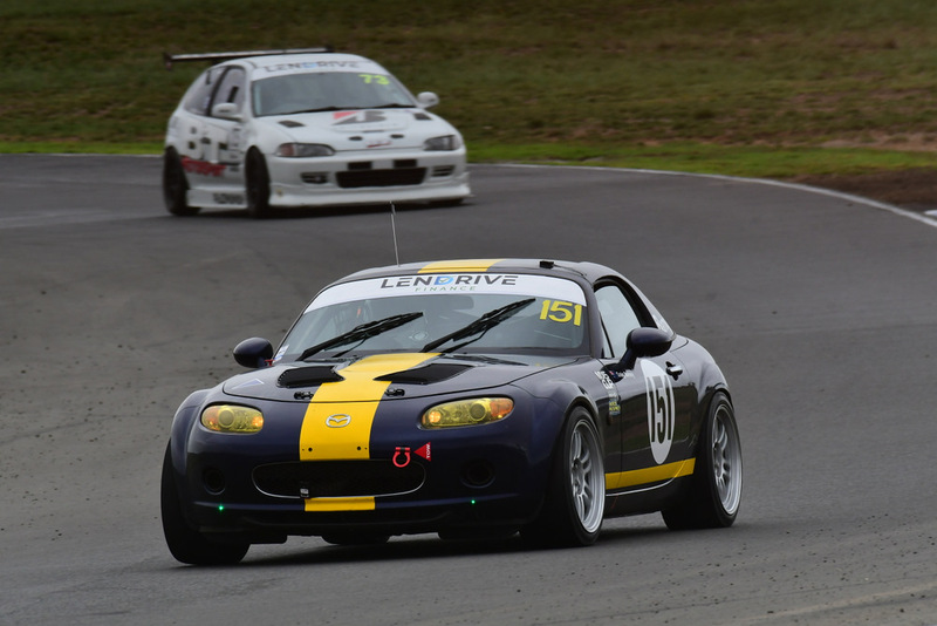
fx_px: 19527
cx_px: 468
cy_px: 313
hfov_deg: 2.7
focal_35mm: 750
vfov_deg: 1.8
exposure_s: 1/640
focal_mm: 500
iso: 640
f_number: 10
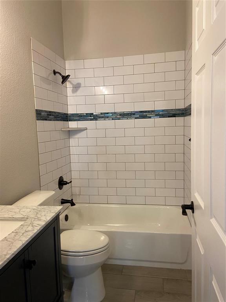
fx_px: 226
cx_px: 113
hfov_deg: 53.1
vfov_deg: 67.3
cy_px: 151
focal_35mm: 26
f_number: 1.8
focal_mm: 4.25
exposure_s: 1/60
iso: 160
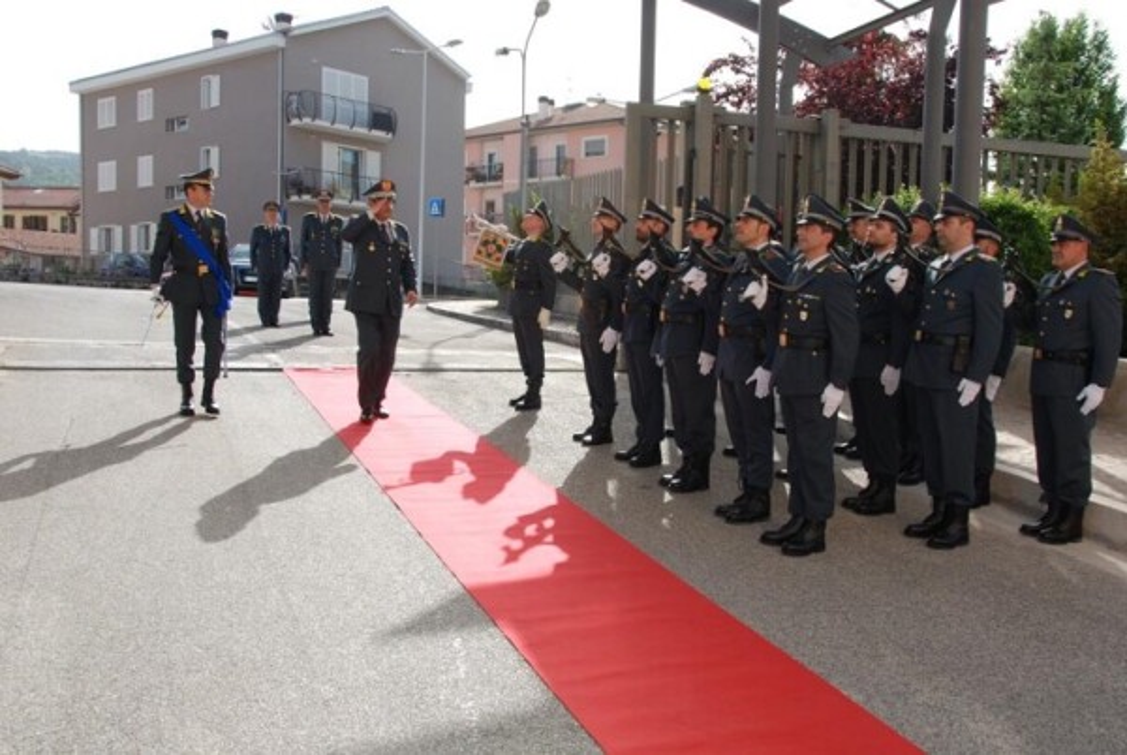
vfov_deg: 40.1
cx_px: 564
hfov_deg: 57.2
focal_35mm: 33
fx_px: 1035
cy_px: 378
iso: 200
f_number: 8
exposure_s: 1/200
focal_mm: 22
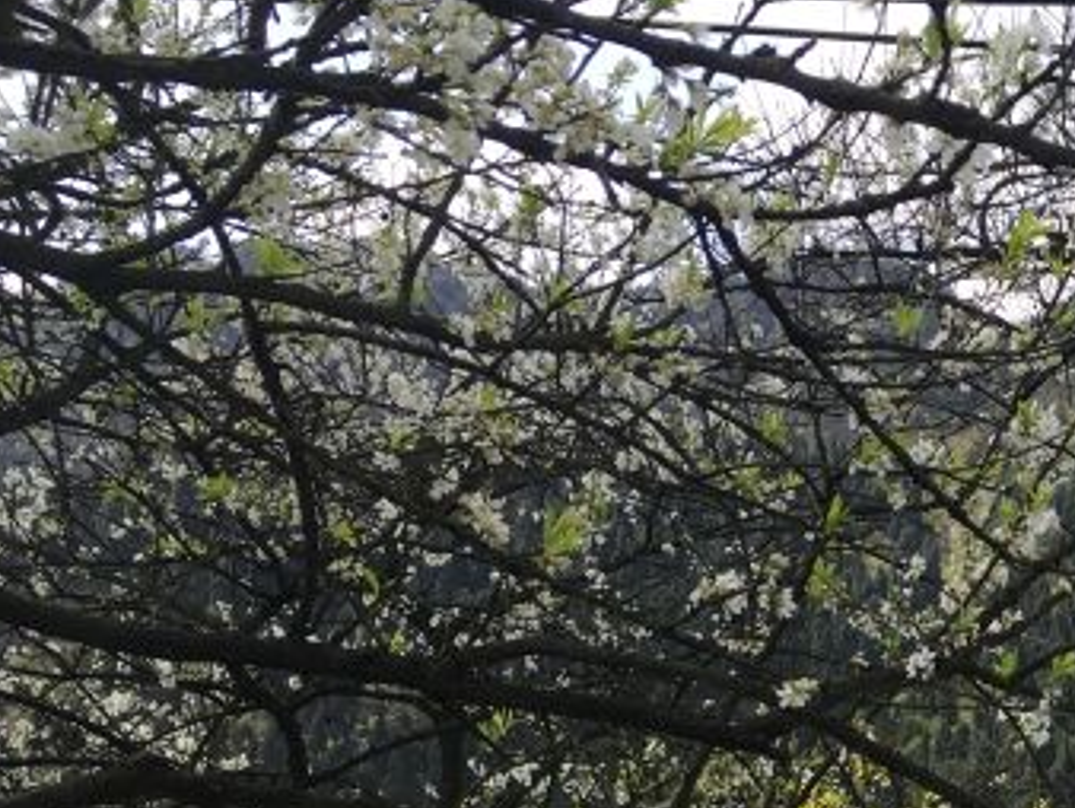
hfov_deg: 29.8
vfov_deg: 23.5
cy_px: 791
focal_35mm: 60
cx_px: 1097
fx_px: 1865
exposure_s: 1/746
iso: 25
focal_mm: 4.15
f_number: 2.2
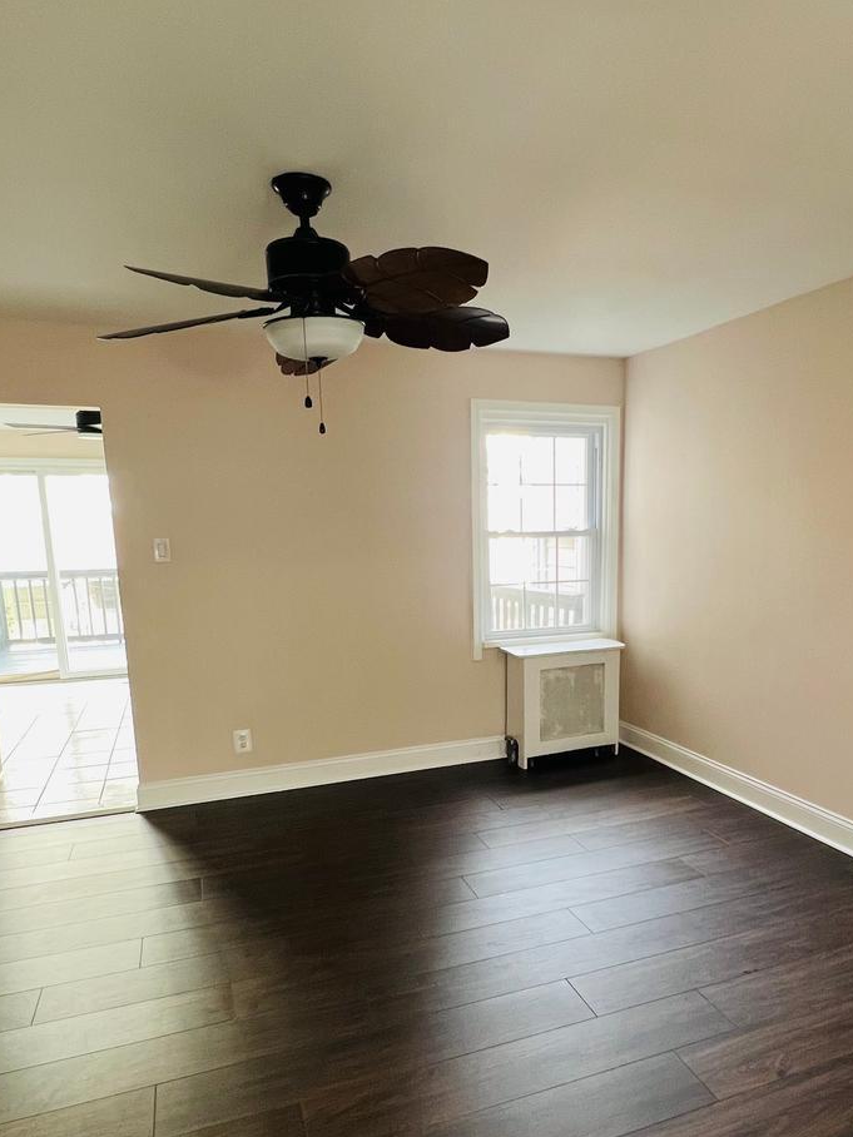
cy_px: 659
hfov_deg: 60.8
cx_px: 489
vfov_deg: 75.9
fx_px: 723
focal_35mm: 22
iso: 200
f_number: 1.8
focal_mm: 1.57
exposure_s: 1/60
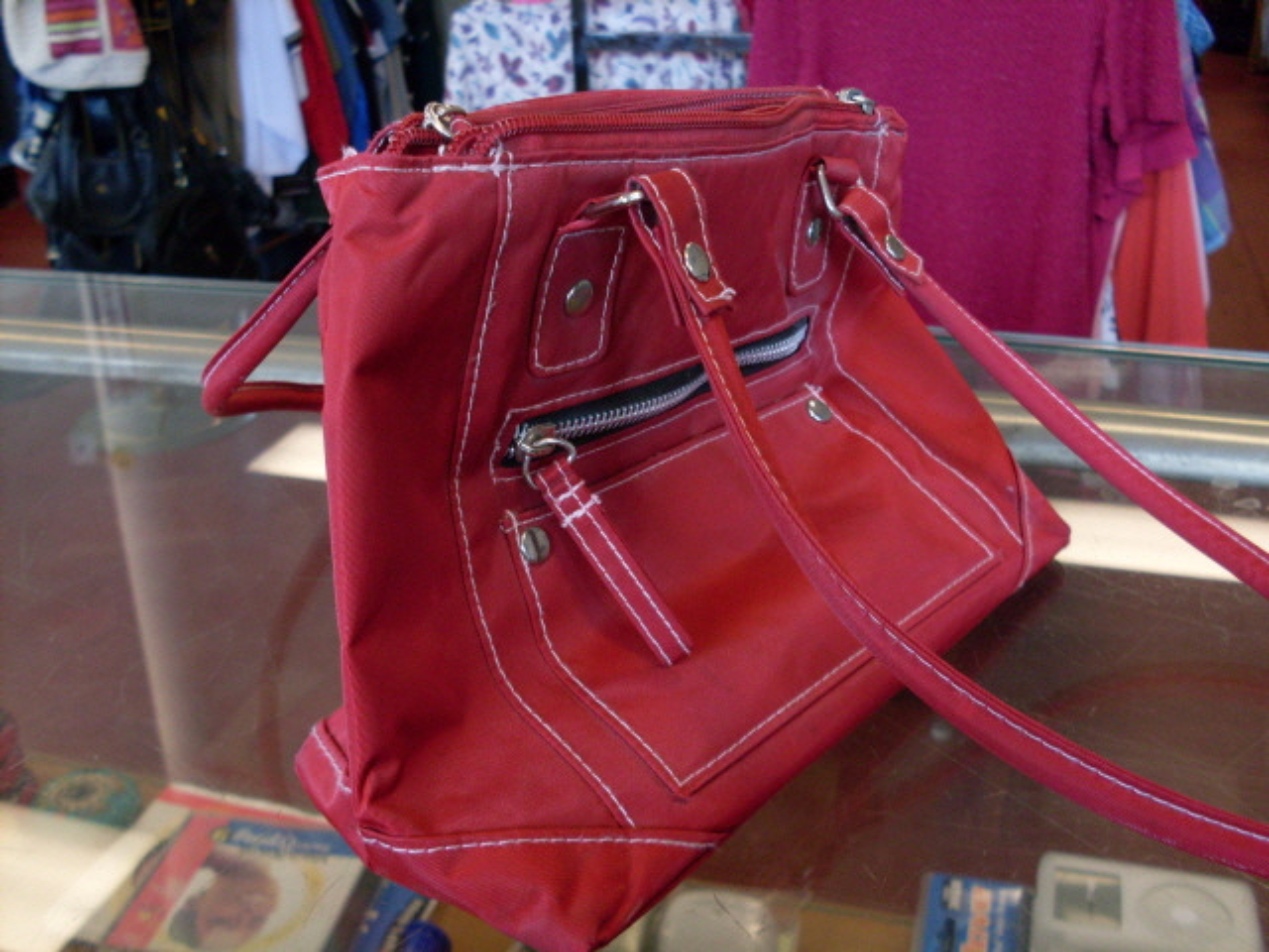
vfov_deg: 37.7
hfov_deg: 49.0
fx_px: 1393
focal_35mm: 38
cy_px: 476
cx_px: 634
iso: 100
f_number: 2.8
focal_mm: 6.3
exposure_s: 1/45
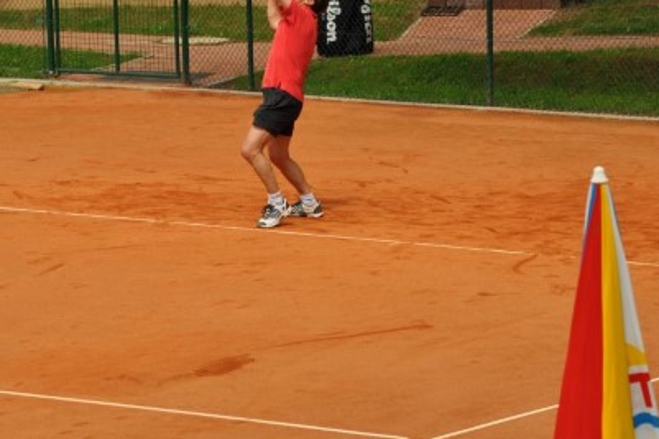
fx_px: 4314
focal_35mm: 236
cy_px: 115
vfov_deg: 5.8
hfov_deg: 8.7
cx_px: 256
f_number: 11
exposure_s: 1/500
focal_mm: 105
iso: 200
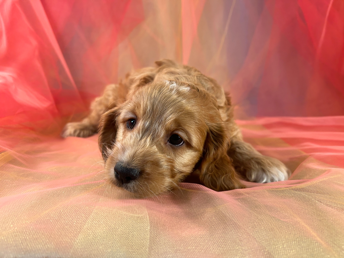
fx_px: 258
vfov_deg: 53.1
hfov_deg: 67.3
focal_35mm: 26
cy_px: 129
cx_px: 172
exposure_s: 1/120
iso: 80
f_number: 1.5
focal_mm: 5.7
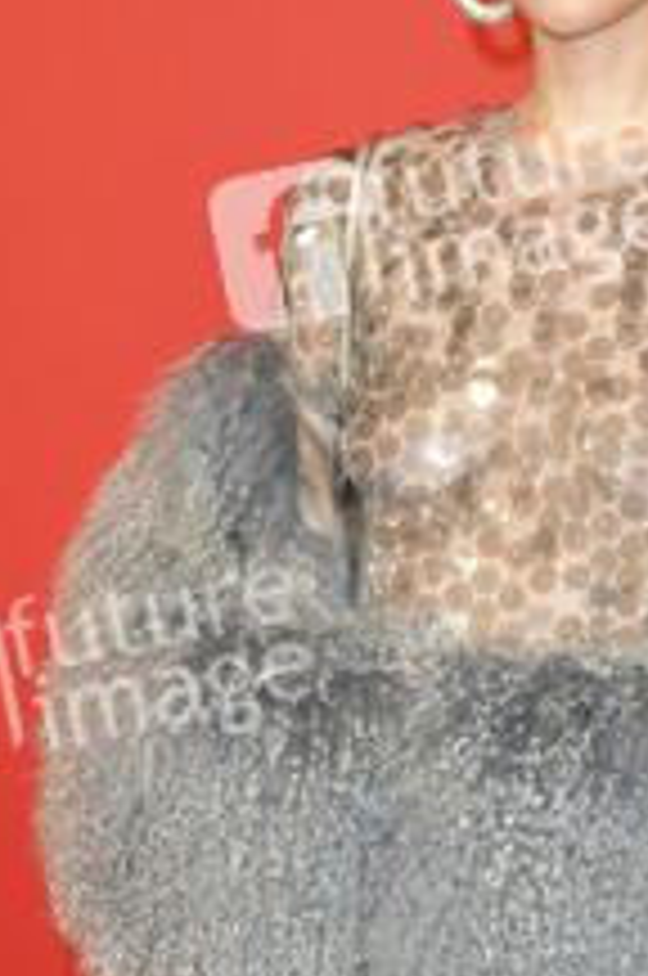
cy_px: 450
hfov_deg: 14.1
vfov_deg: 21.3
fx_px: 2600
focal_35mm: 96
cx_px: 572
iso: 1600
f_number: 7.1
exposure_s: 1/200
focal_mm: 52
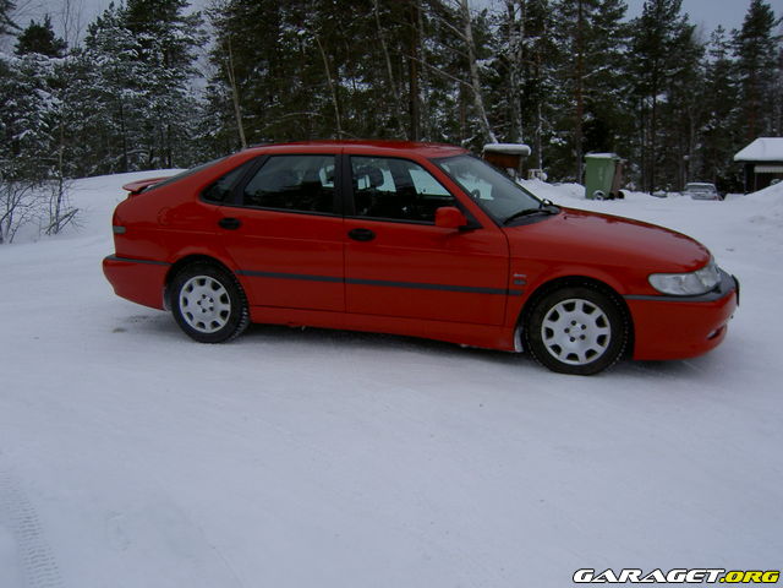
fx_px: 769
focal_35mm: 34
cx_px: 392
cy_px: 294
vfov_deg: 41.8
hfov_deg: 54.0
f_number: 2.8
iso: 50
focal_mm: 5.6
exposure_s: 1/60
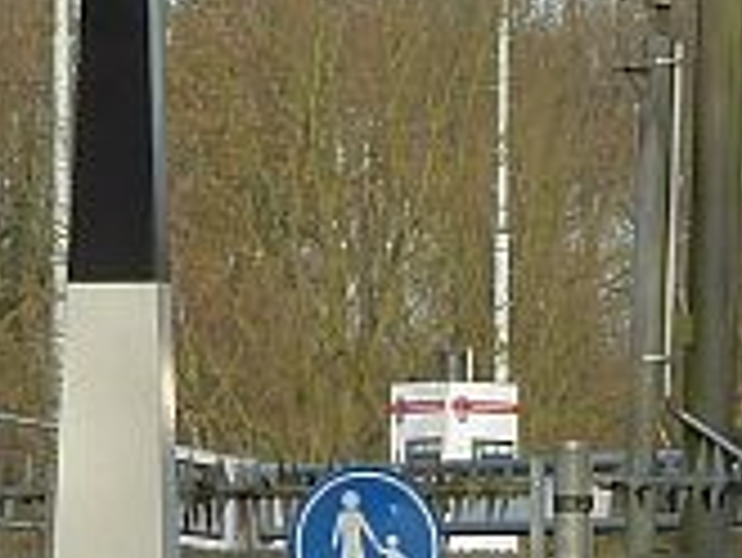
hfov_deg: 3.8
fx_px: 11069
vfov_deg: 2.9
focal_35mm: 516
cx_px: 1030
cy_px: 608
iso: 80
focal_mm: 13.7
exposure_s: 1/200
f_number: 4.2
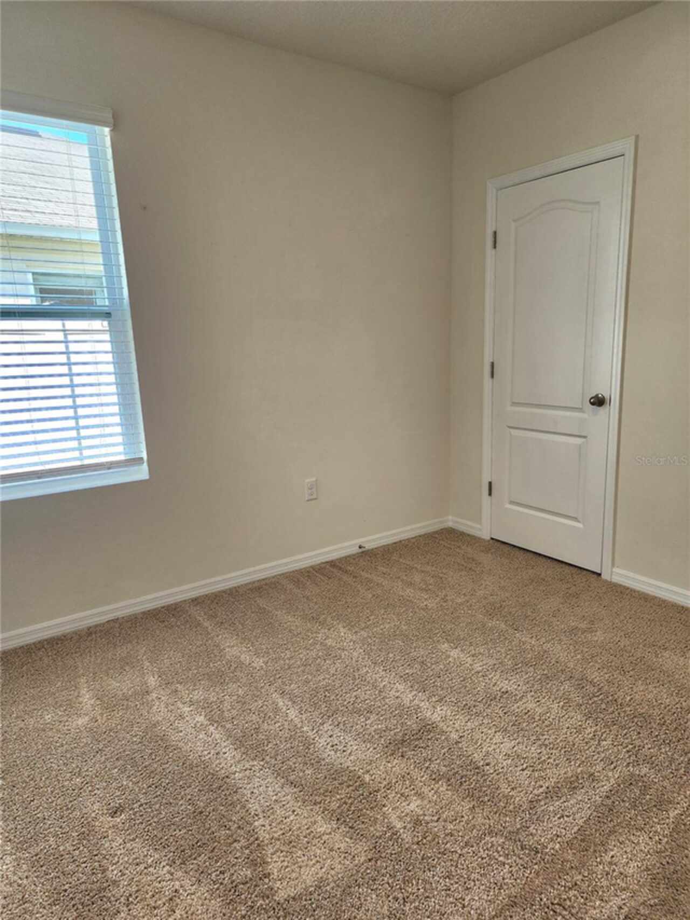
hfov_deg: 58.9
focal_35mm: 23
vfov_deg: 73.9
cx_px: 345
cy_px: 460
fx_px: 611
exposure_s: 1/120
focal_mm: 6.4
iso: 50
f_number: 1.8
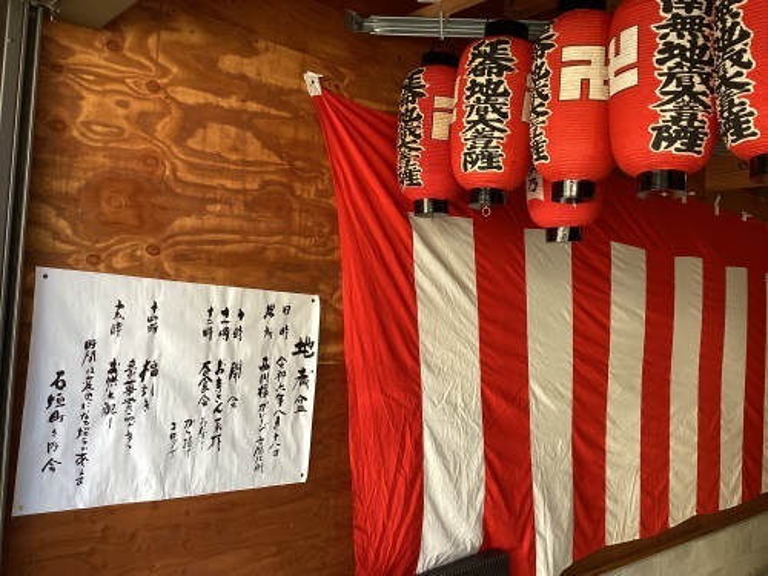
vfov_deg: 45.4
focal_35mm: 31
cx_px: 384
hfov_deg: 58.4
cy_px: 288
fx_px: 688
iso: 64
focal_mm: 3.3
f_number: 2.4
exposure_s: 1/100
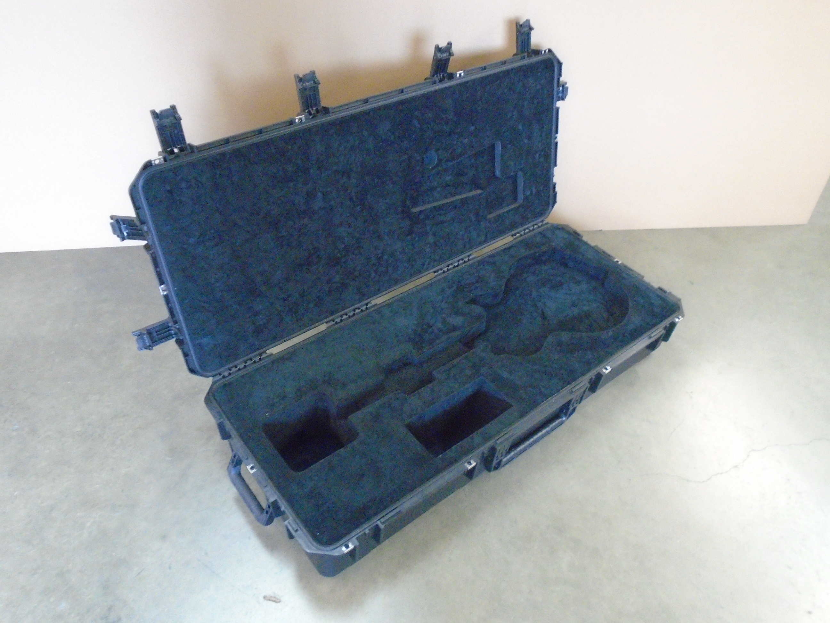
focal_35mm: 26
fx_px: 623
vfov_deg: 53.1
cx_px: 415
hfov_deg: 67.3
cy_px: 312
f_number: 3.2
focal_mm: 4.6
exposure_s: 1/13
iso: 800
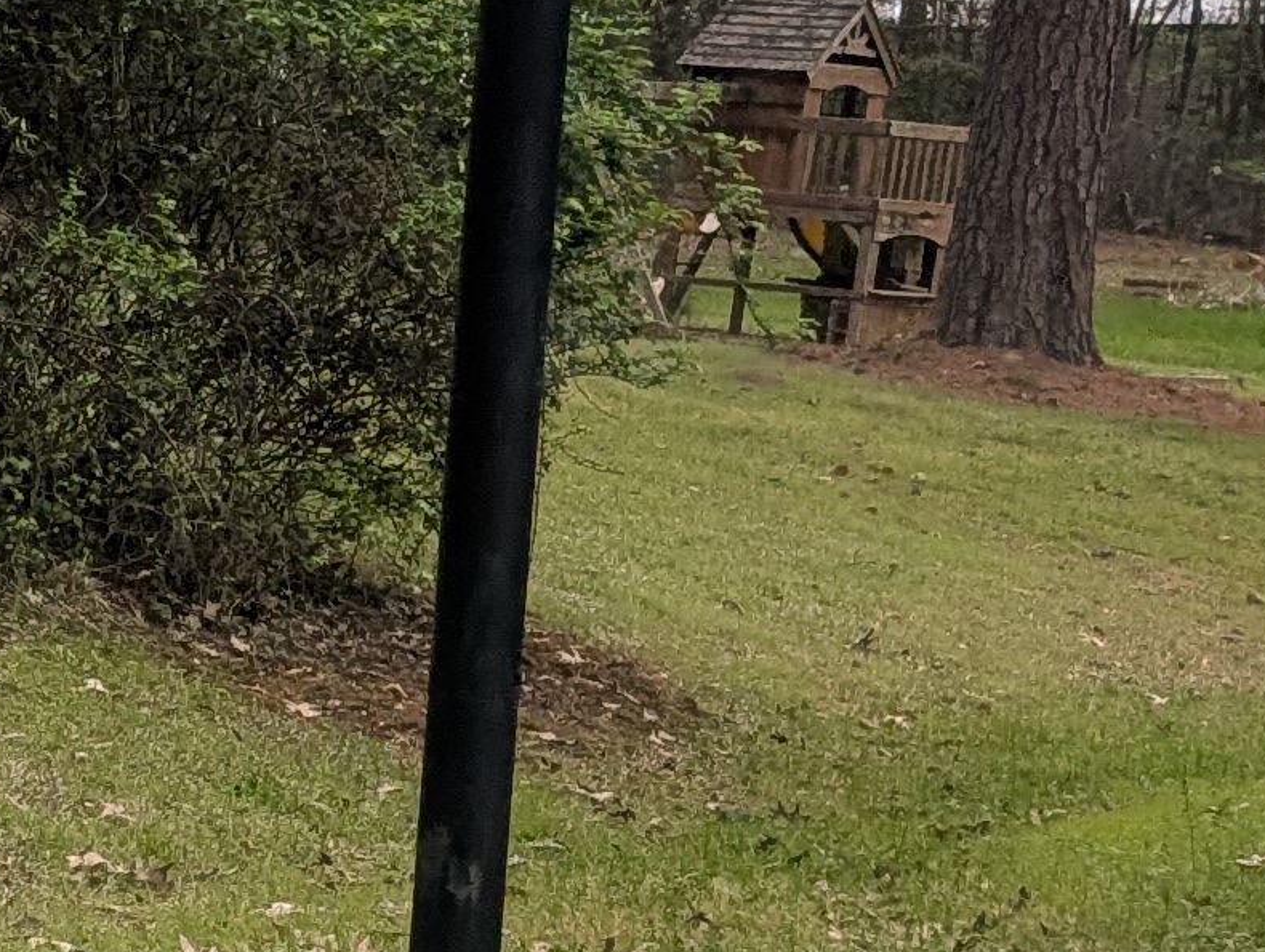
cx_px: -1774
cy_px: 496
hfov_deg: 12.5
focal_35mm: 124
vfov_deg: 12.0
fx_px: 4538
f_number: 1.68
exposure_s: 1/227
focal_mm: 6.9
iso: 29
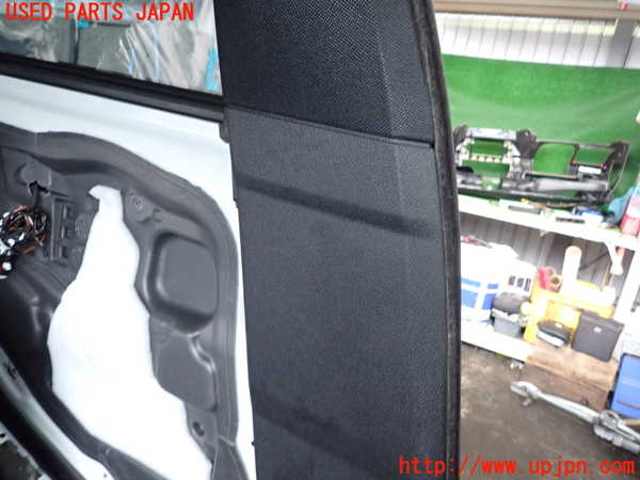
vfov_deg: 54.9
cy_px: 240
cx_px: 320
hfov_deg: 69.4
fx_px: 462
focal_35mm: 25
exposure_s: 1/30
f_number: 2
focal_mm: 4.5
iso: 500
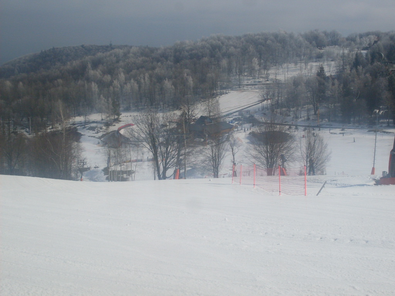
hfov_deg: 32.2
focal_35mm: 60
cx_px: 198
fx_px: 685
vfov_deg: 24.4
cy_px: 148
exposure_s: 1/350
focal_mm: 9.9
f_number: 9.9
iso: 80
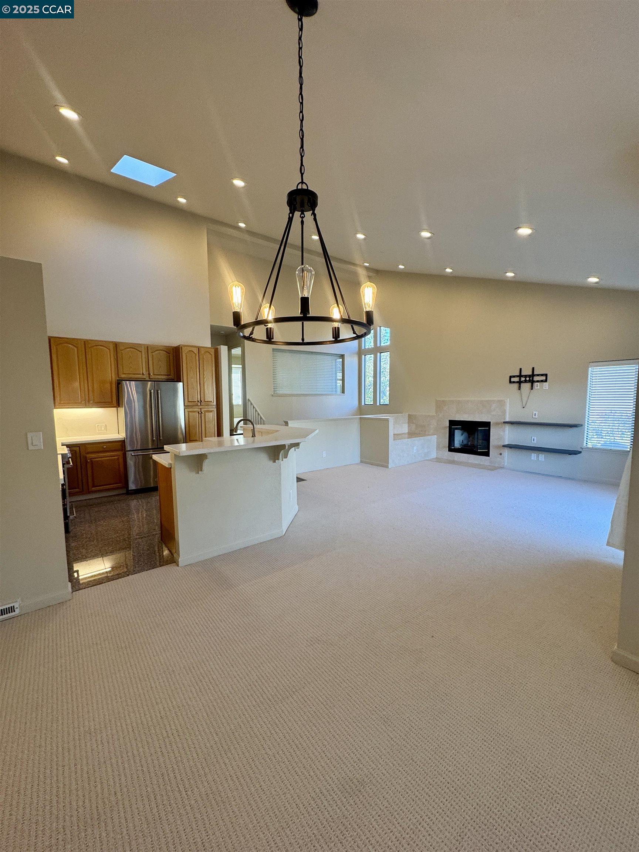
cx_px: 320
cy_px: 426
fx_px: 345
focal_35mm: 14
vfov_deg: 102.1
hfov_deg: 85.7
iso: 125
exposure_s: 1/120
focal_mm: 2.22
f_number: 2.2
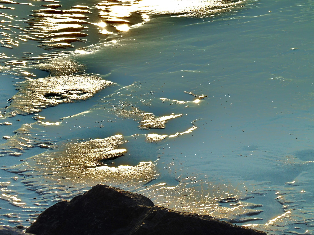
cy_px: 95
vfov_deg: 7.5
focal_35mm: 199
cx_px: 125
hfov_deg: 9.9
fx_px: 1805
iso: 80
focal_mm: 29
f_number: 4.9
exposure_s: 1/200
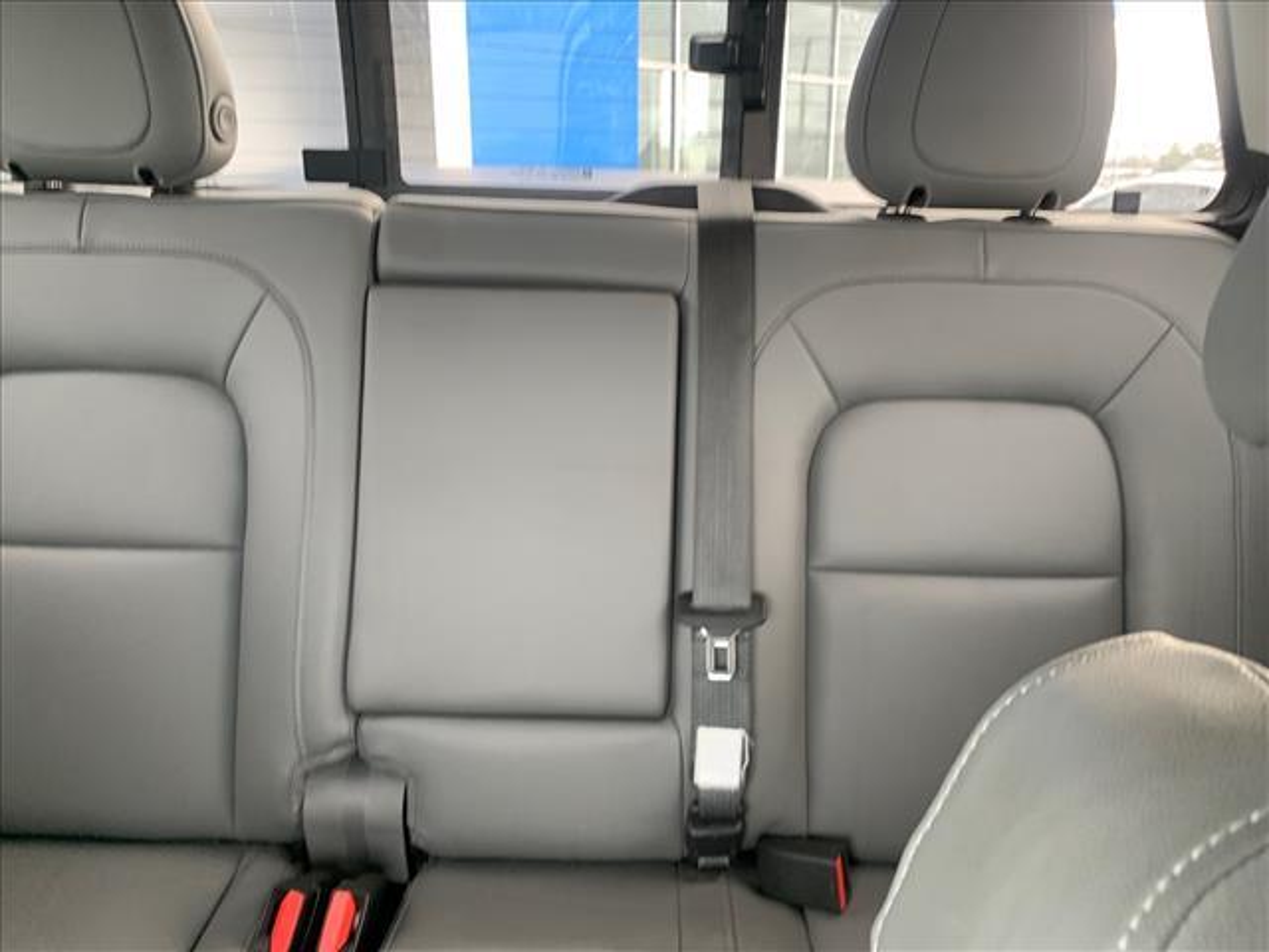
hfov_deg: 67.3
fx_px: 953
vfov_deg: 53.1
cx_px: 634
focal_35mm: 26
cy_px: 476
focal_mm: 4.25
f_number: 1.8
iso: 100
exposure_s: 1/66
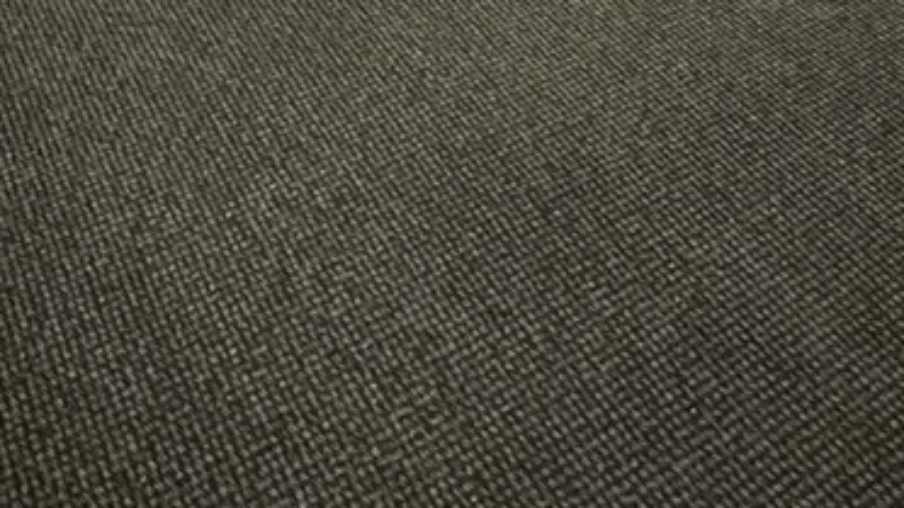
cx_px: 467
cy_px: -647
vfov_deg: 14.7
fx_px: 1414
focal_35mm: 59
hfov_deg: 35.5
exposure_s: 1/60
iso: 800
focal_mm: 2.22
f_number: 2.2
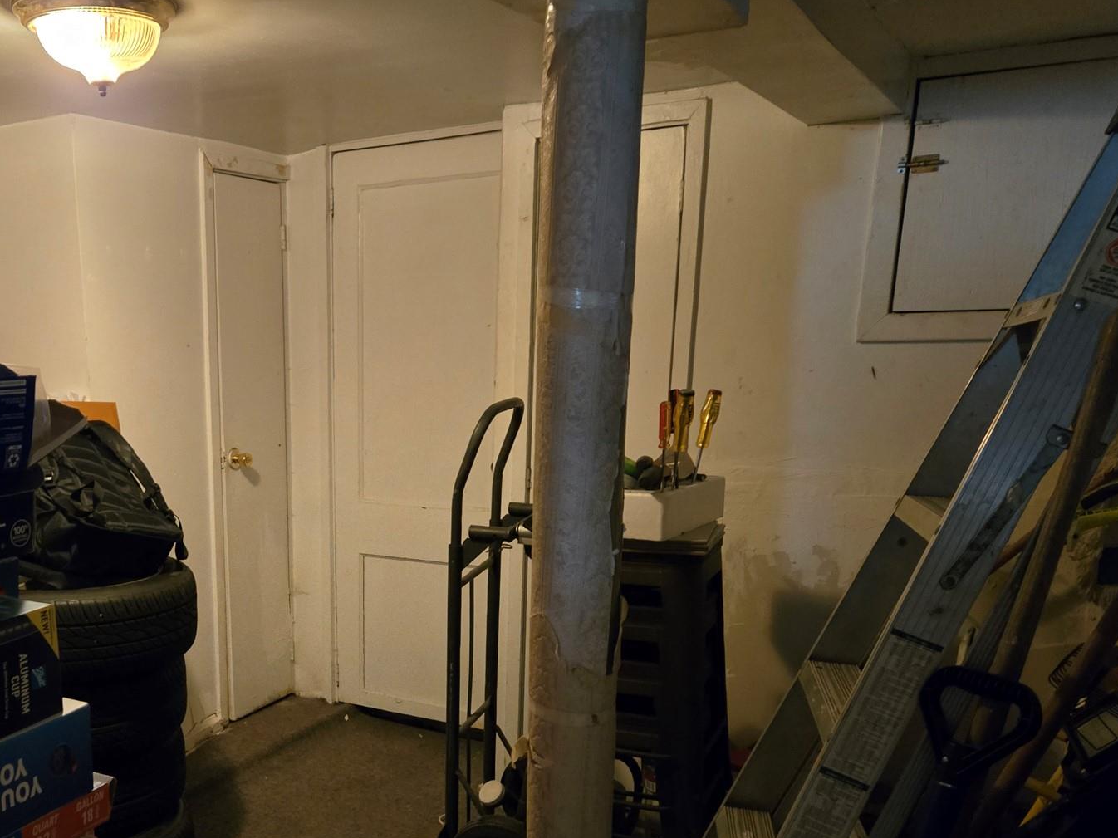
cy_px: 621
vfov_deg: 39.7
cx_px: 306
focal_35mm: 35
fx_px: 1130
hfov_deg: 50.8
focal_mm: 5.4
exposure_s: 1/30
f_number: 1.8
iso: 1250
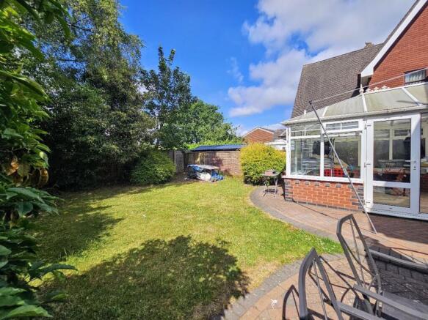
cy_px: 160
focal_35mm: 13
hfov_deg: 106.2
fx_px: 161
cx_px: 214
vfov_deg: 89.9
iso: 50
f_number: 2.2
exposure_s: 1/2128
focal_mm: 2.2
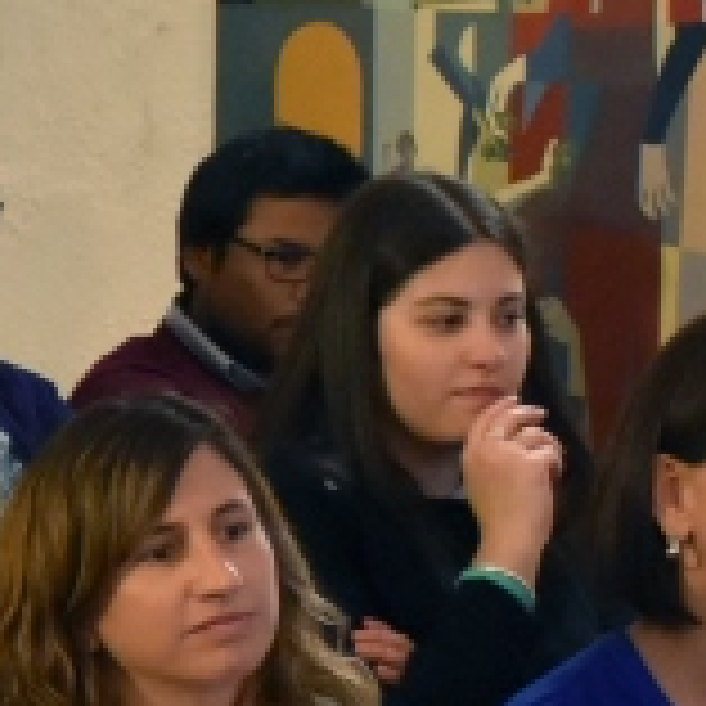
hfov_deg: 6.7
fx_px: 5746
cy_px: 344
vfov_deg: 7.0
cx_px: -904
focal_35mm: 249
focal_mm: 30
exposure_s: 1/60
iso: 3200
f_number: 4
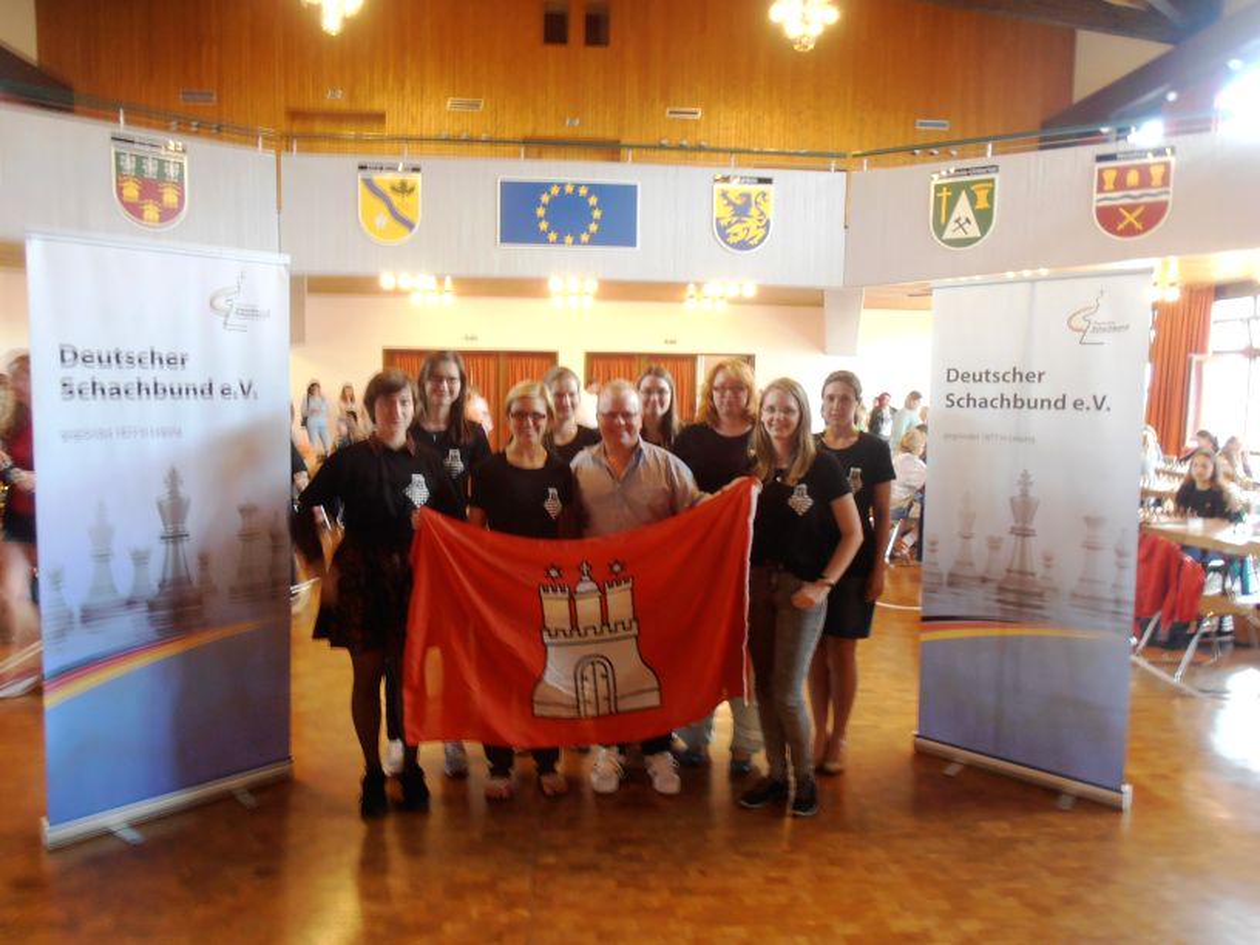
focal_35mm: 24
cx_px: 630
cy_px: 472
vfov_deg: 56.8
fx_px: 874
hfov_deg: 71.6
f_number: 3
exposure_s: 1/5
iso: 125
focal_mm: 4.2
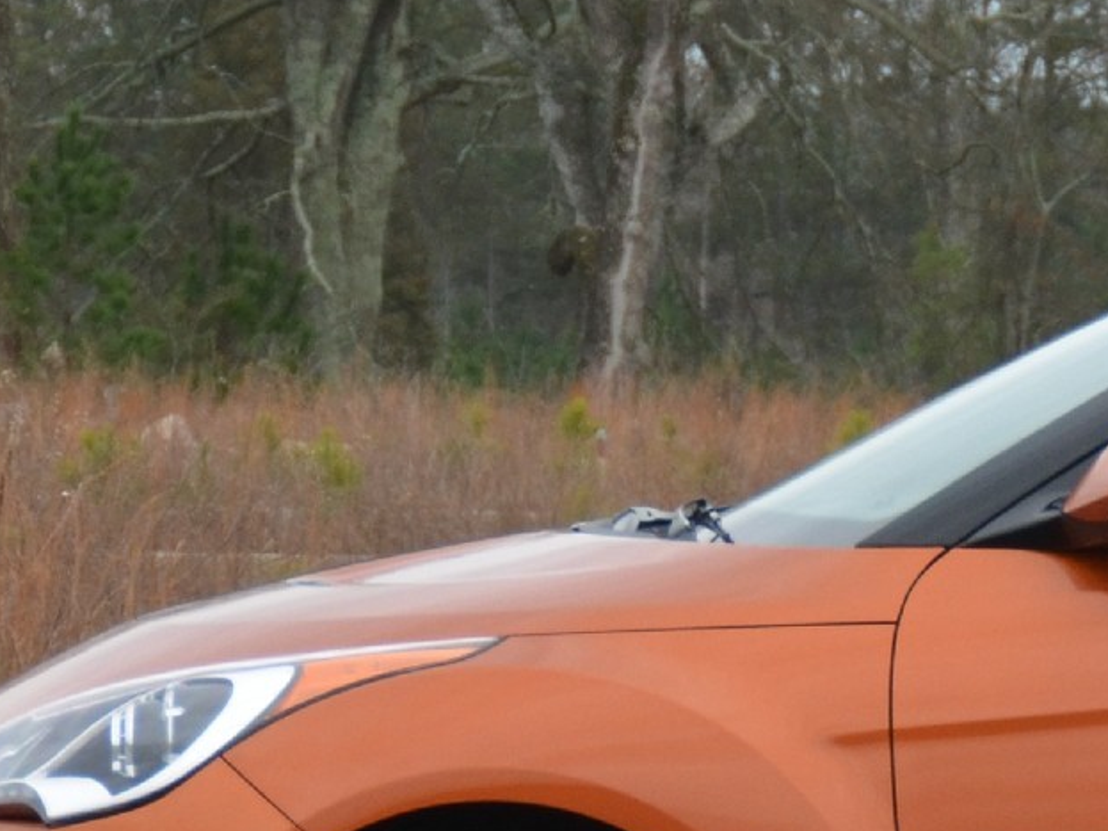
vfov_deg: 3.1
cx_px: 1578
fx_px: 15169
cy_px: 557
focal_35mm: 474
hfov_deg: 4.2
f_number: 5
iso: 800
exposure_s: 1/640
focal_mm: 82
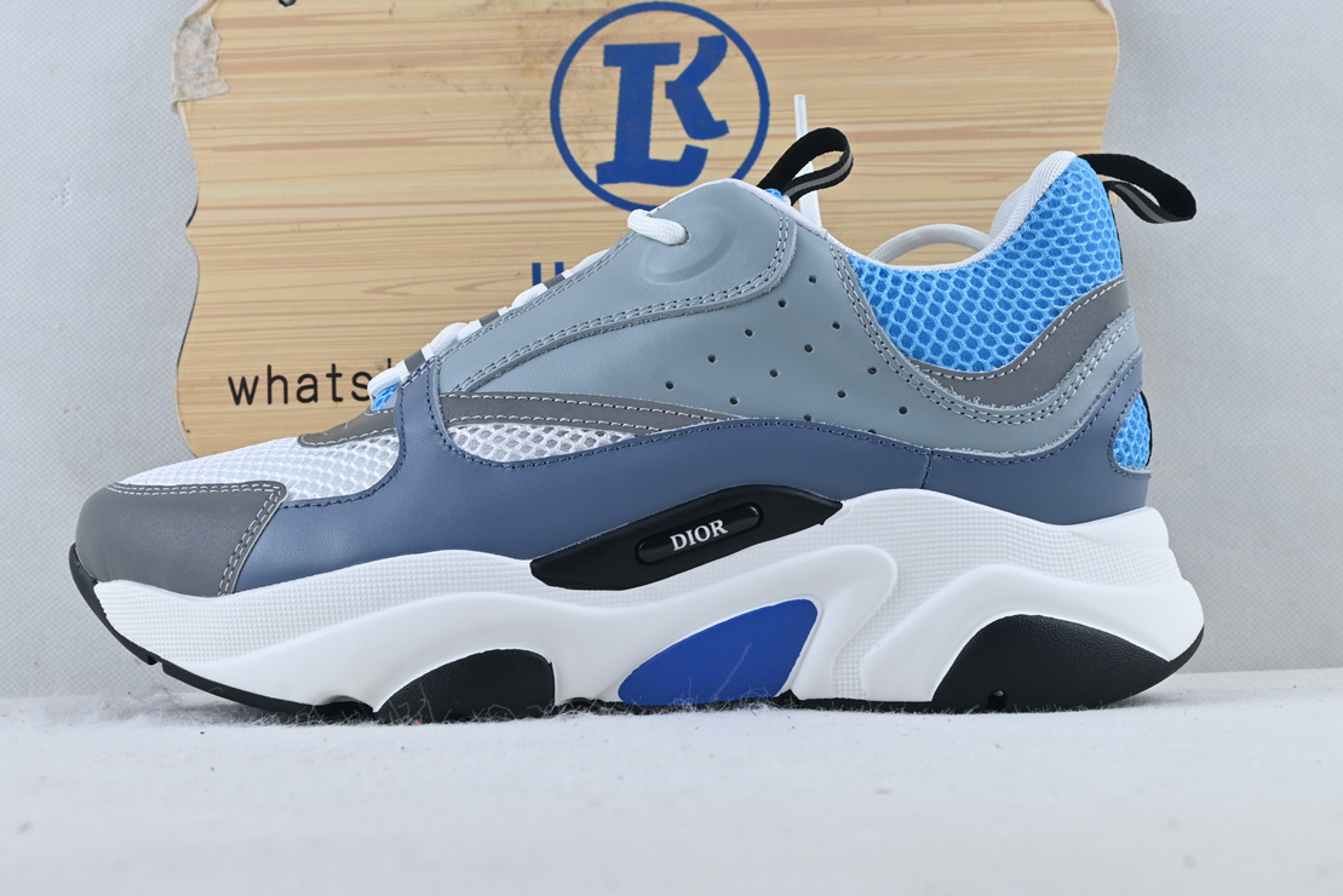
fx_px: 1998
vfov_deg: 25.3
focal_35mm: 54
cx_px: 626
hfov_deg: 37.1
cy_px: 447
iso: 100
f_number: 10
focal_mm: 33
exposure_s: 1/15
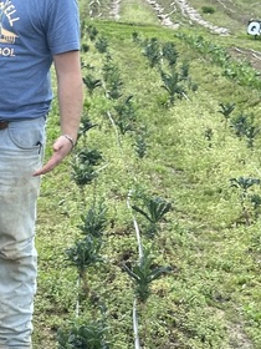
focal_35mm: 137
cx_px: -107
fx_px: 1377
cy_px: 229
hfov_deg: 10.5
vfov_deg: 14.4
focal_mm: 6.86
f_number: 1.78
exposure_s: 1/1062
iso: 64
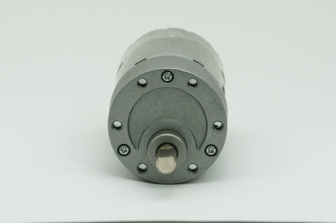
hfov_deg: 6.5
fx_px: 2937
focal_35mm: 315
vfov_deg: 4.4
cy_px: 112
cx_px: 168
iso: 1600
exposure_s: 1/50
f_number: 22
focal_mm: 210
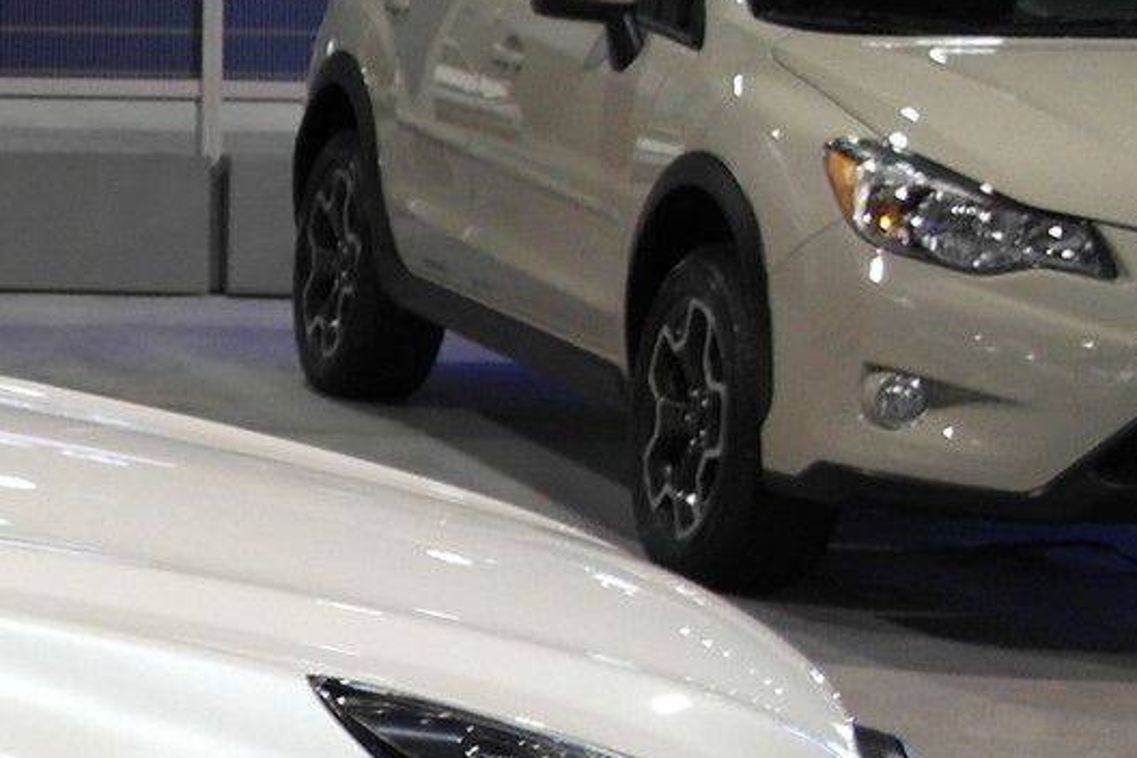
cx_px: -1479
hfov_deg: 12.0
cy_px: 645
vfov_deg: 9.6
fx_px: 4484
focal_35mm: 142
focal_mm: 20
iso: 400
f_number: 3.5
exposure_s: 1/30
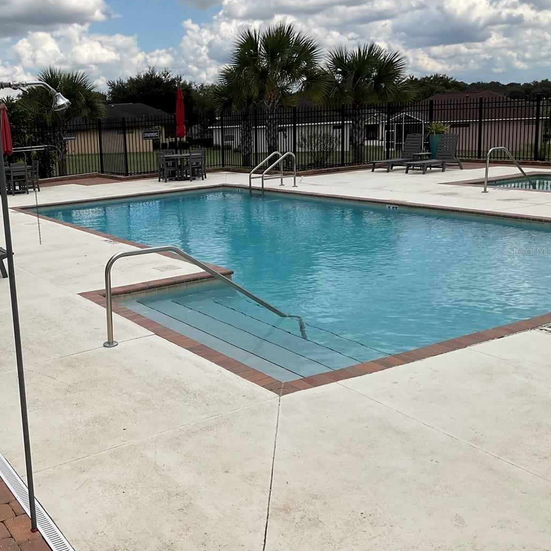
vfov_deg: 41.8
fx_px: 720
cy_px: 251
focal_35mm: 40
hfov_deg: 40.5
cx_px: 128
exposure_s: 1/2538
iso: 16
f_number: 1.8
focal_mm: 3
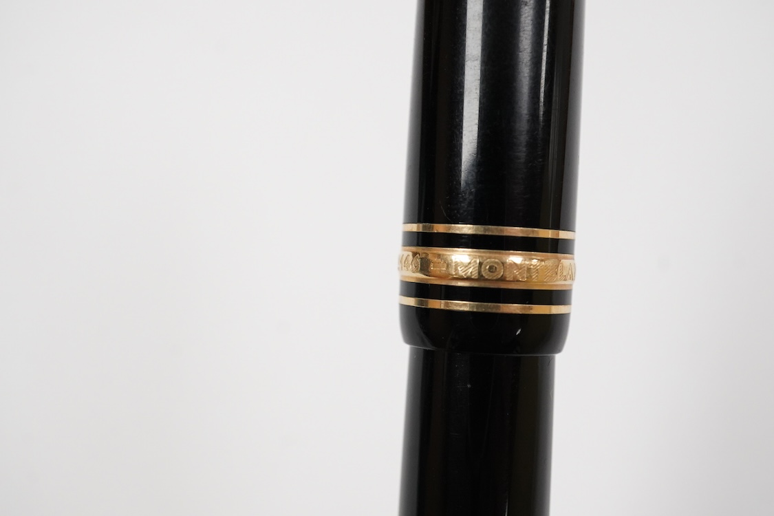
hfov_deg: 43.6
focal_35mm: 45
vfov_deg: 29.9
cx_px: 387
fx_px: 967
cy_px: 258
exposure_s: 1/200
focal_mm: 30
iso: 2500
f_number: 11
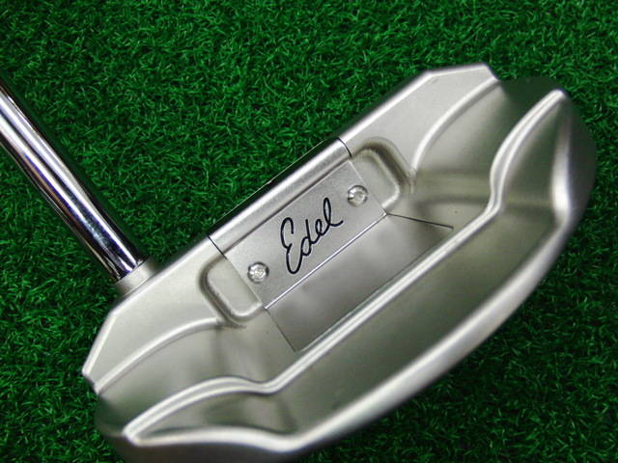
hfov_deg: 50.1
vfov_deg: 38.7
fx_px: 661
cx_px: 309
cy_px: 232
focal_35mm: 37
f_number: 3.6
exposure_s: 1/60
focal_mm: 6.42
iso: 400
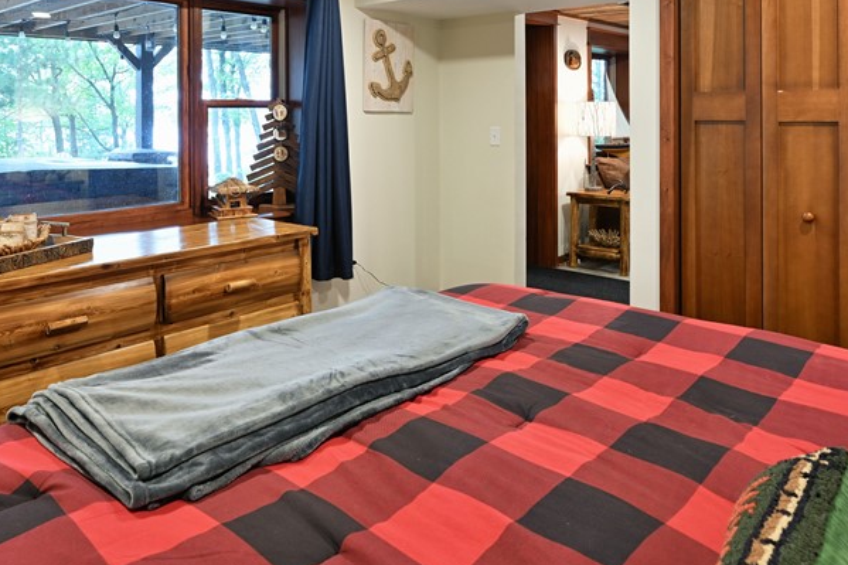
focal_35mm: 29
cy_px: 112
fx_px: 683
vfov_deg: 42.9
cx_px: 398
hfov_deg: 63.6
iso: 400
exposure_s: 1/10
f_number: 5.6
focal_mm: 16
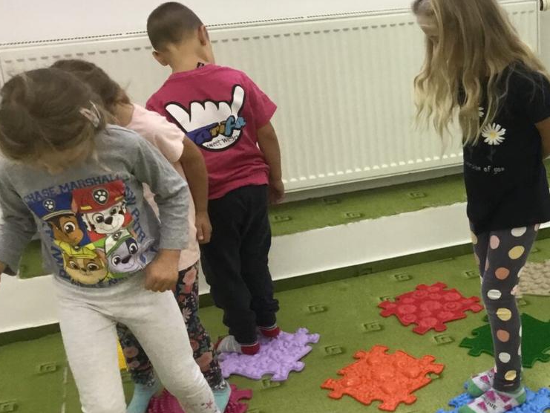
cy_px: 181
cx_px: 488
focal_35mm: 56
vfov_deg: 26.1
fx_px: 890
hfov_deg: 32.7
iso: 50
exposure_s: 1/33
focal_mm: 3.3
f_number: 2.4
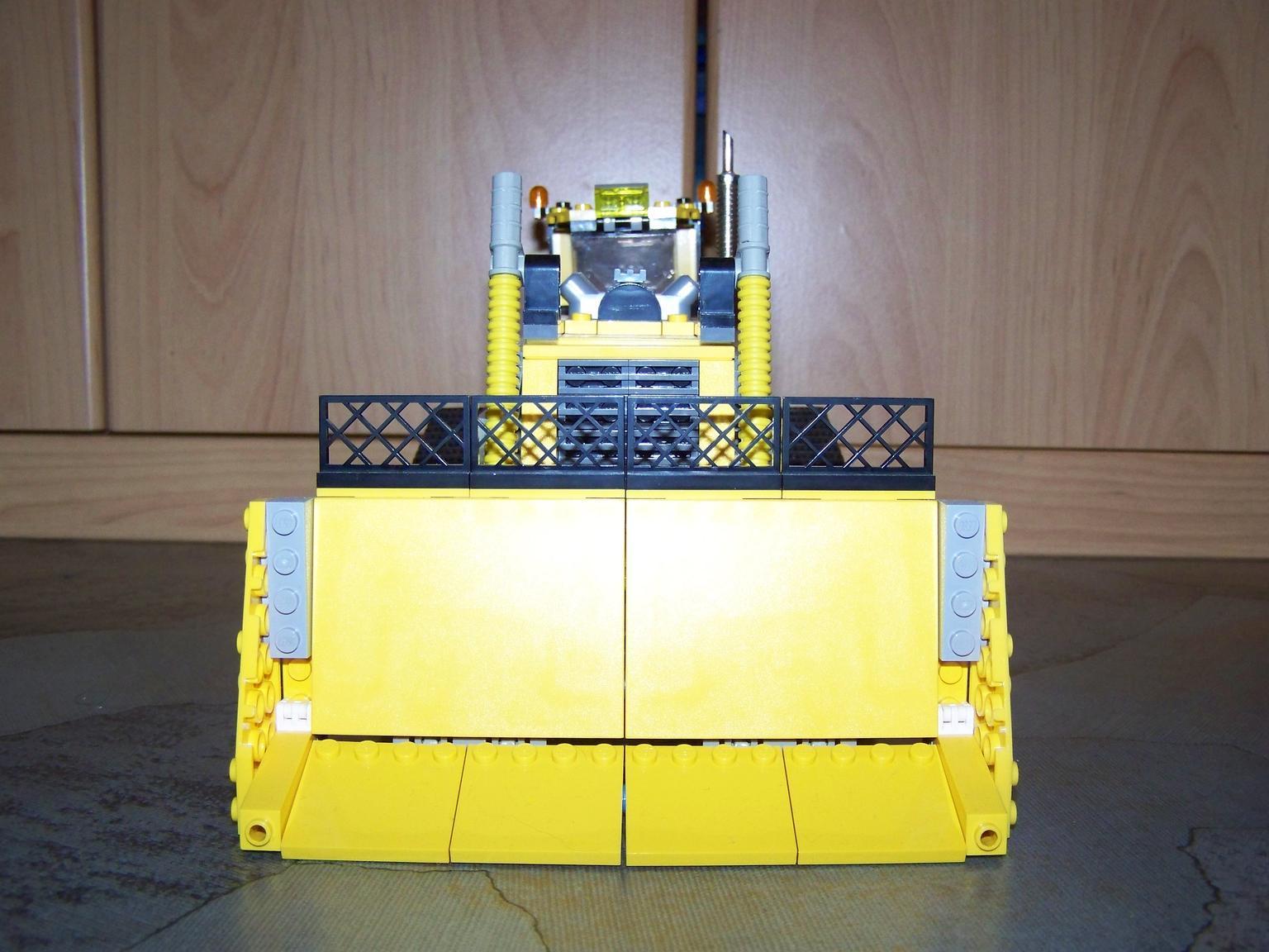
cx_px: 634
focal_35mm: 38
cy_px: 476
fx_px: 1393
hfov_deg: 49.0
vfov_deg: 37.7
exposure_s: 1/30
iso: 200
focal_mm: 6.3
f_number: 2.8
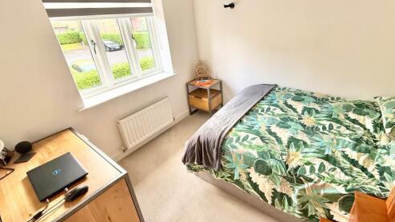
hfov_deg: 92.2
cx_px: 221
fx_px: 189
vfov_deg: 60.8
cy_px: 96
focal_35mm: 18
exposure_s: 1/99
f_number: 2.2
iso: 125
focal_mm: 2.22
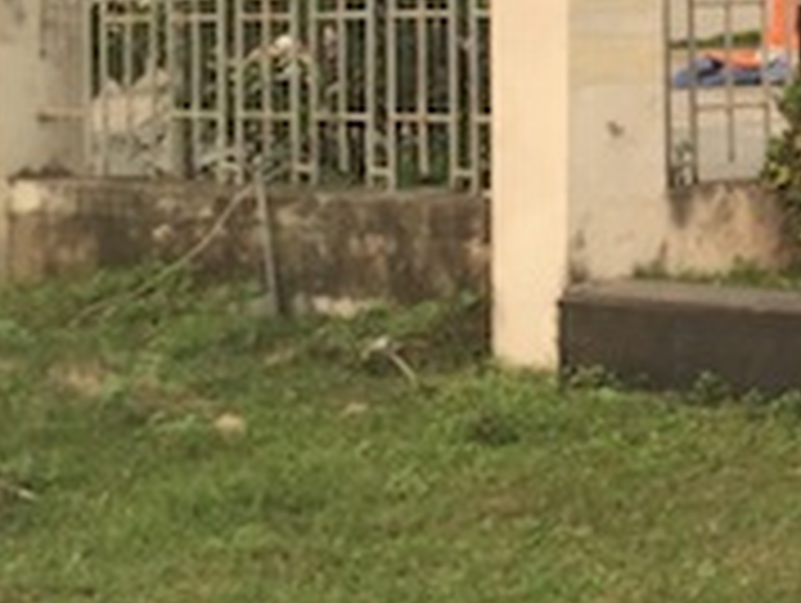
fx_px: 2641
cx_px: 1386
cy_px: -101
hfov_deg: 15.2
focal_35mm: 114
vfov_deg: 12.7
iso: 32
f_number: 2.2
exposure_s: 1/247
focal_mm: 4.15
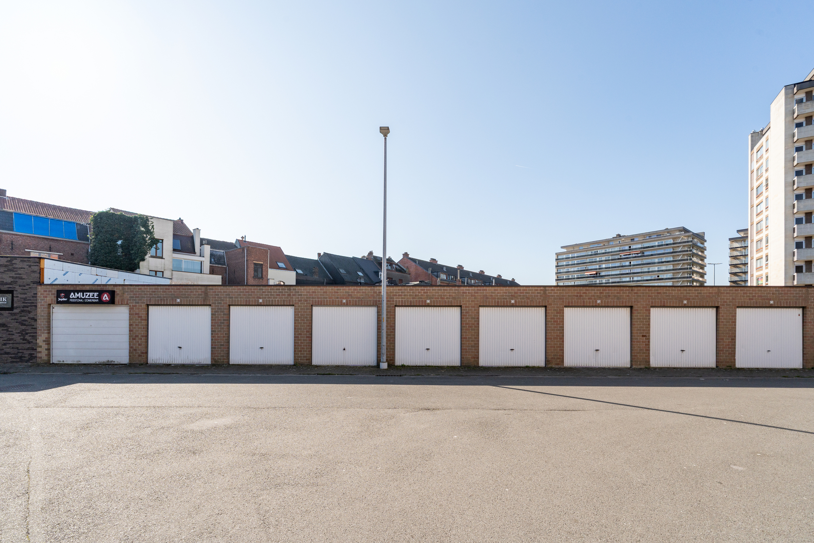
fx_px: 317
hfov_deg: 104.3
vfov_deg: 81.2
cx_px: 407
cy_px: 272
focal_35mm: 14
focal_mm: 14
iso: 250
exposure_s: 1/400
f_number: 11
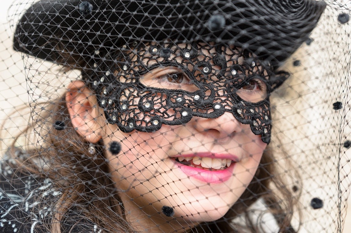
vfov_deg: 22.5
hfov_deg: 33.5
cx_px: 176
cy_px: 116
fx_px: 584
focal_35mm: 60
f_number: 4
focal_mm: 40
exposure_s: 1/60
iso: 160
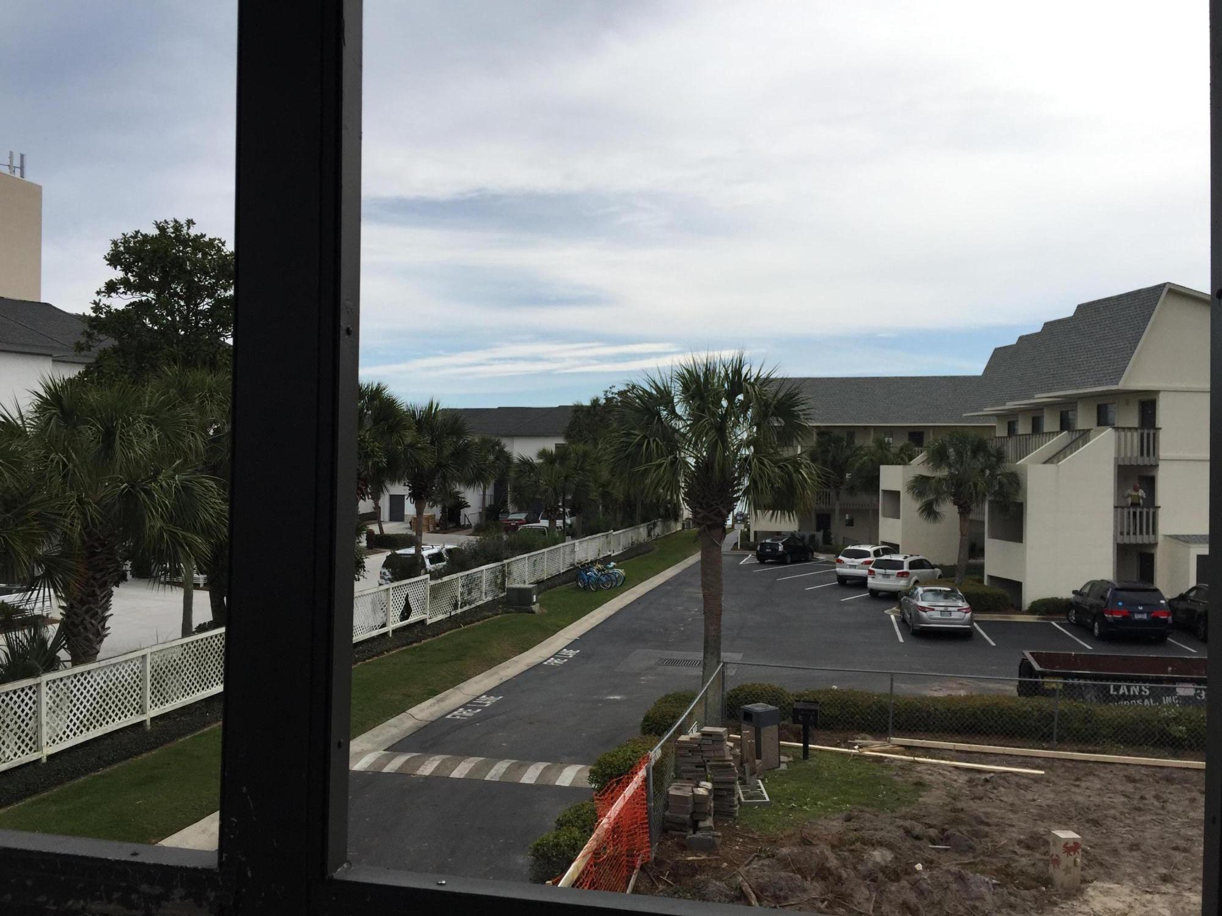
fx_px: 1024
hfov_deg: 61.7
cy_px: 458
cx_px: 611
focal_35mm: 29
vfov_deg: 48.2
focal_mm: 4.15
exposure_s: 1/3597
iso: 32
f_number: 2.2
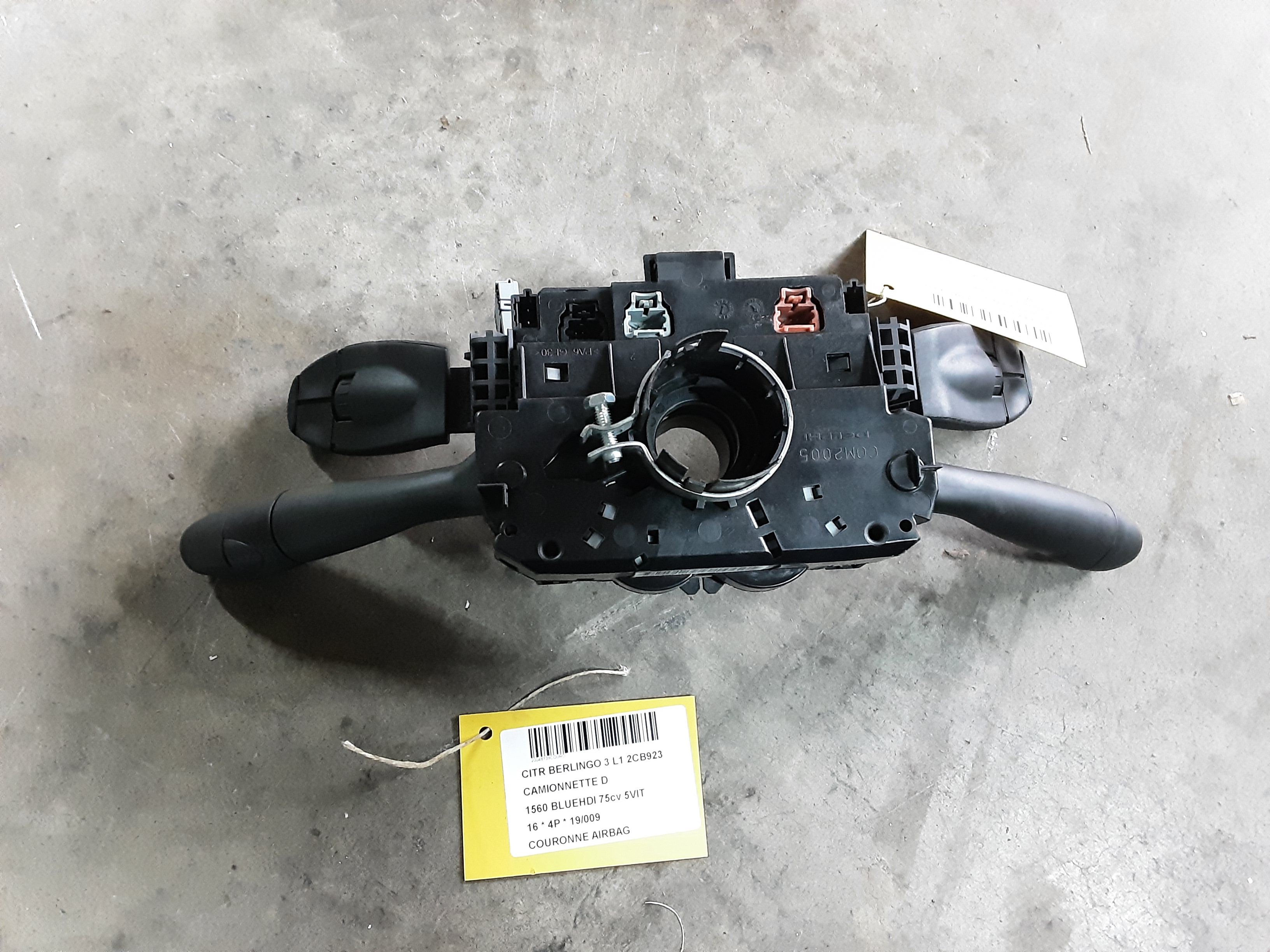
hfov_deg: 65.3
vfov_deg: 51.4
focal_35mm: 27
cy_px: 476
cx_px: 635
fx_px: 991
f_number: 1.9
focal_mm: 2.91
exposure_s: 1/20
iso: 500
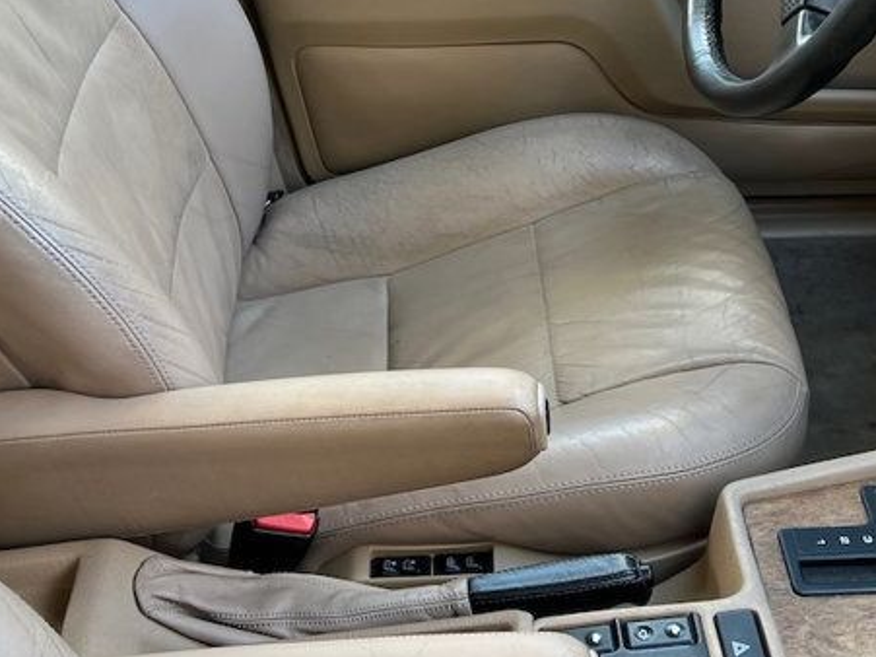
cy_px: 231
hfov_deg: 32.7
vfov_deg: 24.7
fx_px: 1493
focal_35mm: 59
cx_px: 460
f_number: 1.5
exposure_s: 1/121
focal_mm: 5.7
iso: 64
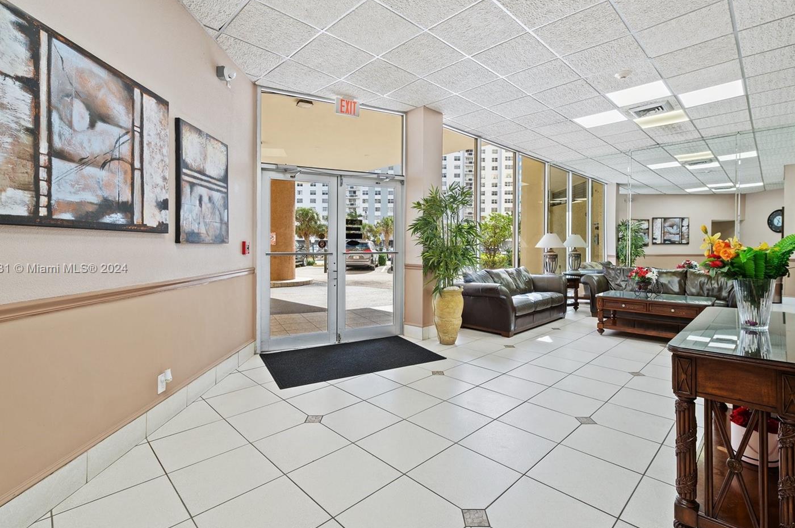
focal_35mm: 16
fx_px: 353
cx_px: 400
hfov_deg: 96.8
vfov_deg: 73.6
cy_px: 269
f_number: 8
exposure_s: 1/15
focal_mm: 14
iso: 200
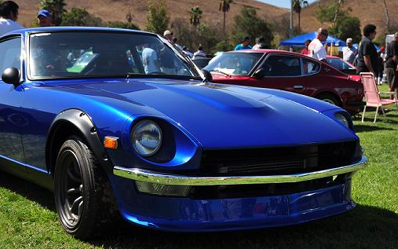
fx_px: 683
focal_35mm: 63
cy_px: 123
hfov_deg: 32.4
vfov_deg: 20.6
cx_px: 227
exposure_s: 1/1600
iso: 200
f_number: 4
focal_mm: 26
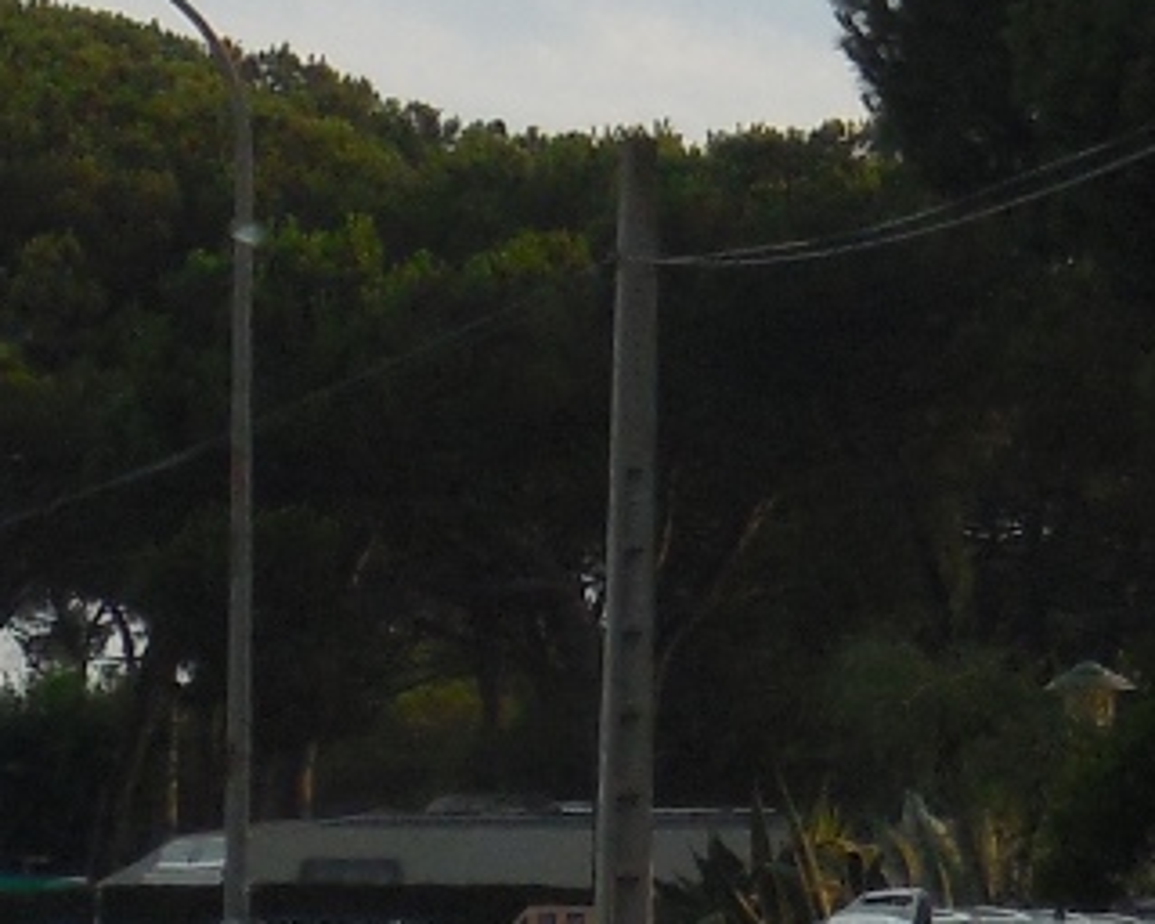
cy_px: -213
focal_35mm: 247
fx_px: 8443
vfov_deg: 6.2
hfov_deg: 7.7
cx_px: 1861
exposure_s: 1/250
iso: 125
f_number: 4.5
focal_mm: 7.8
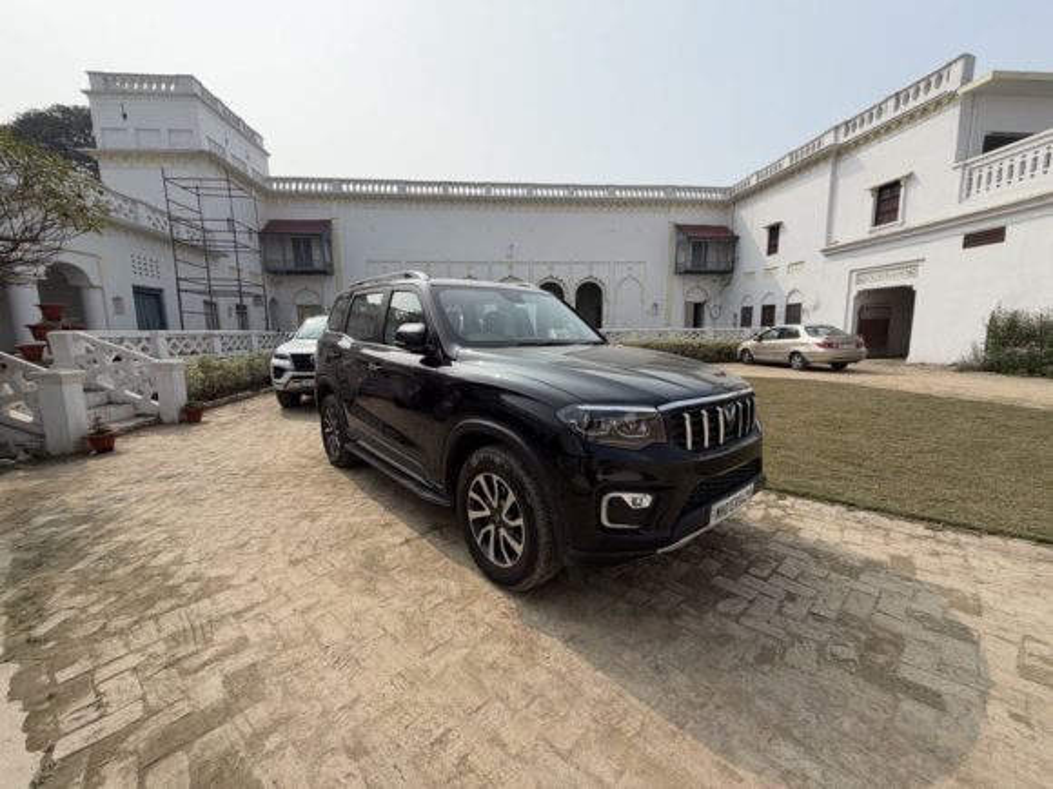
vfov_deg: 85.7
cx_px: 526
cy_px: 394
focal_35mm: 14
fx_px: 426
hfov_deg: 102.1
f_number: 2.2
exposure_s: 1/1285
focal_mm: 2.22
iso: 25
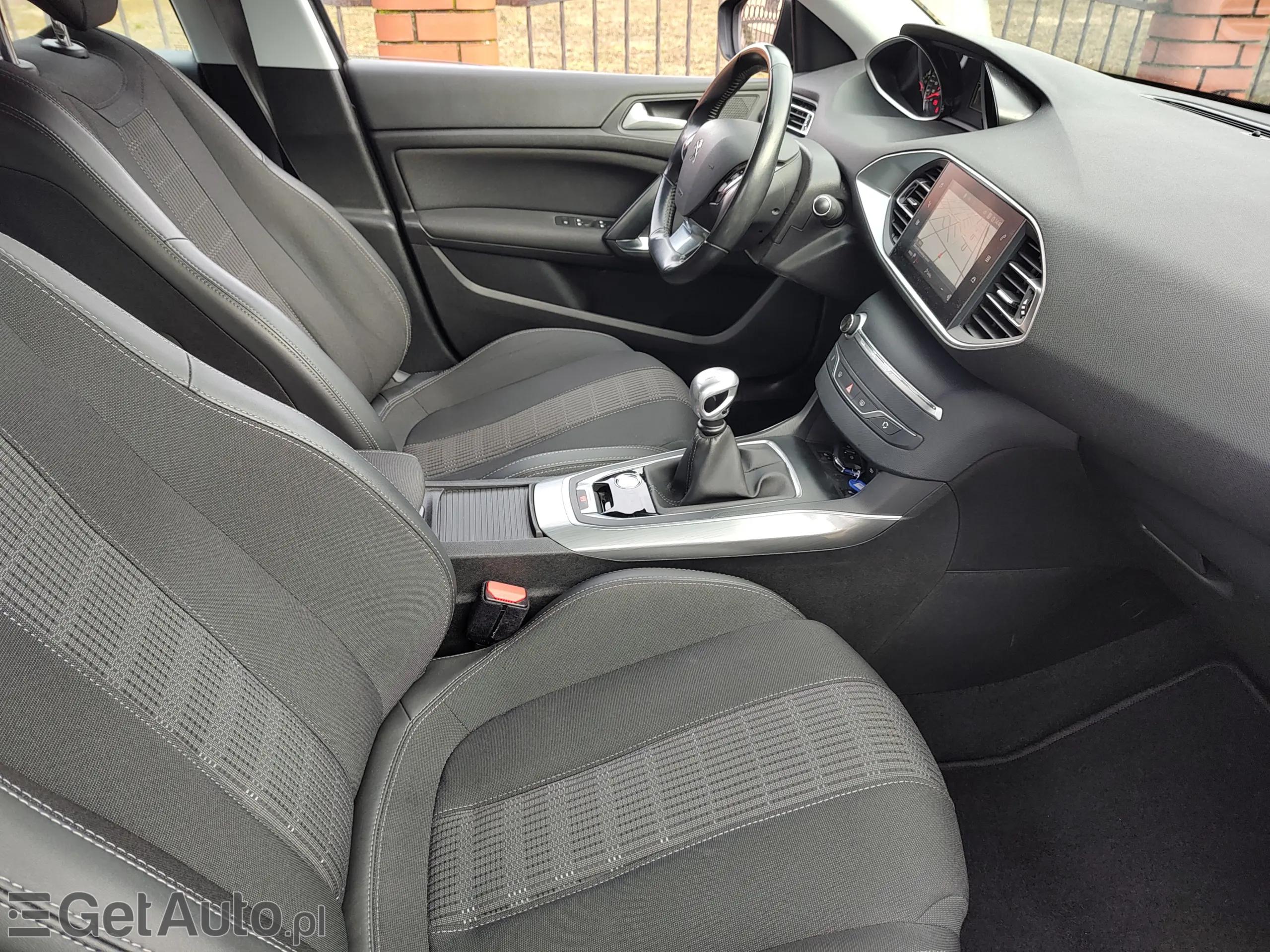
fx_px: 844
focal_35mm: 23
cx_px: 635
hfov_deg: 73.9
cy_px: 476
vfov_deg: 58.9
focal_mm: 5.56
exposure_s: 1/100
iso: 166
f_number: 1.8
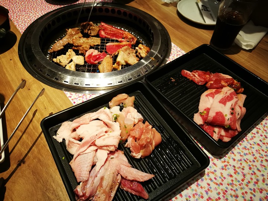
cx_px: 134
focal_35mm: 27
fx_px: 209
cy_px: 100
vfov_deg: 51.4
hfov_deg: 65.3
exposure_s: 1/40
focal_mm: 4.5
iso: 160
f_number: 2.2
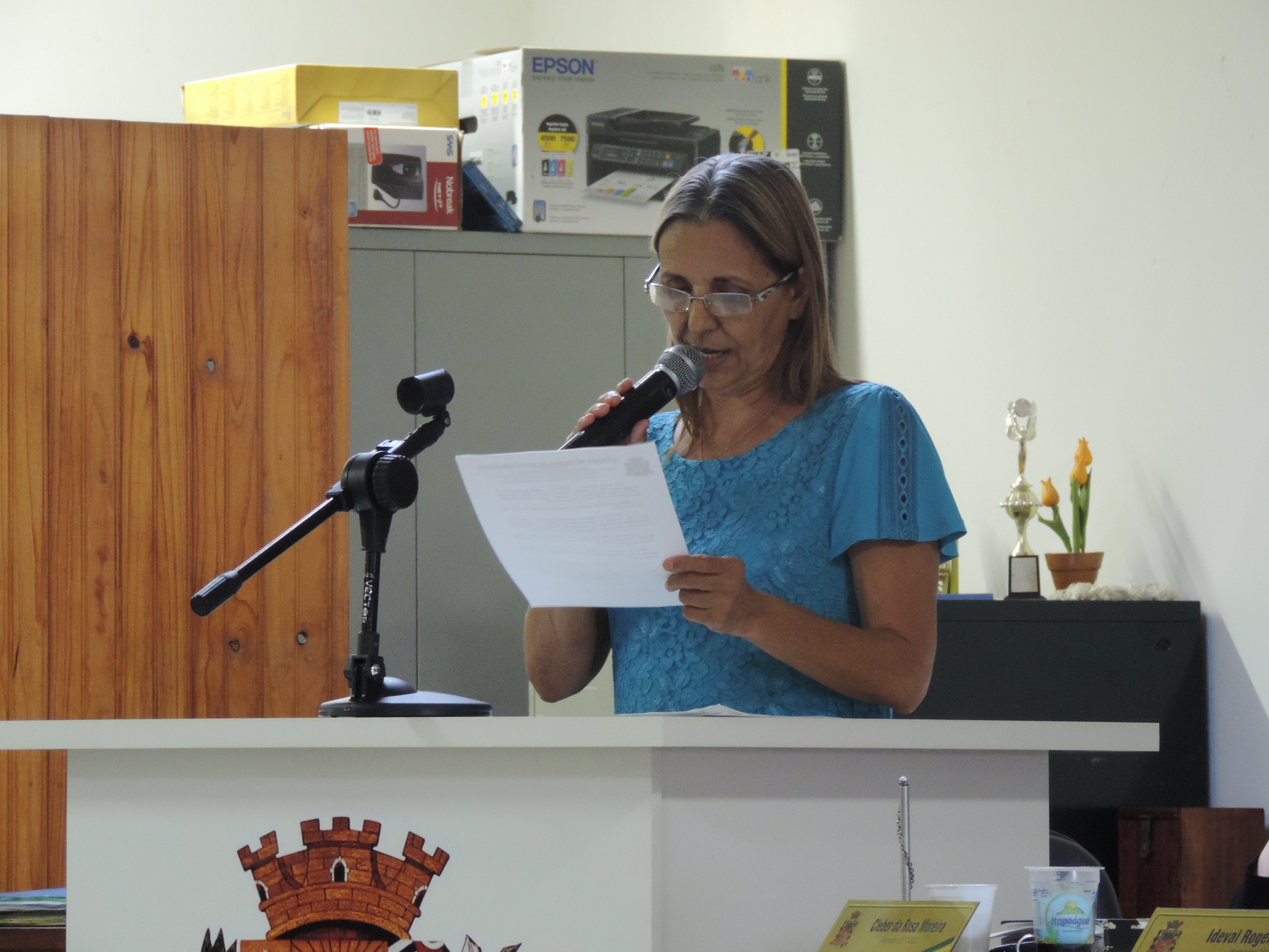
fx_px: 8248
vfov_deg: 6.6
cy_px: 476
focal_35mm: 225
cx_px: 634
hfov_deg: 8.8
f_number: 4.6
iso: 800
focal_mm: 40.1
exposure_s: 1/13
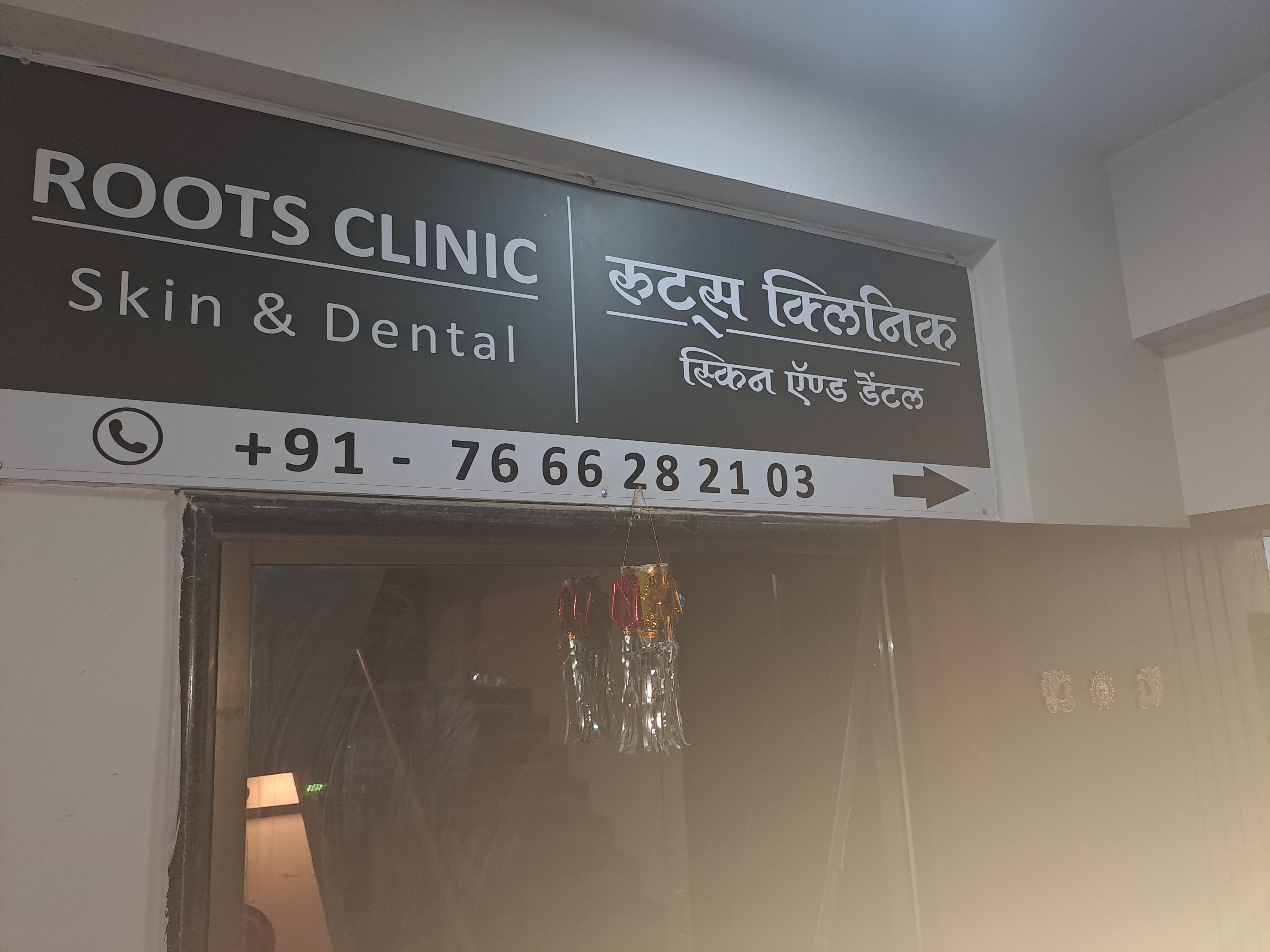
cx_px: 635
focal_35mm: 25
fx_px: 917
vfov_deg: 54.9
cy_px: 476
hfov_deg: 69.4
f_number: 1.8
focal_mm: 4.65
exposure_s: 1/50
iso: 125
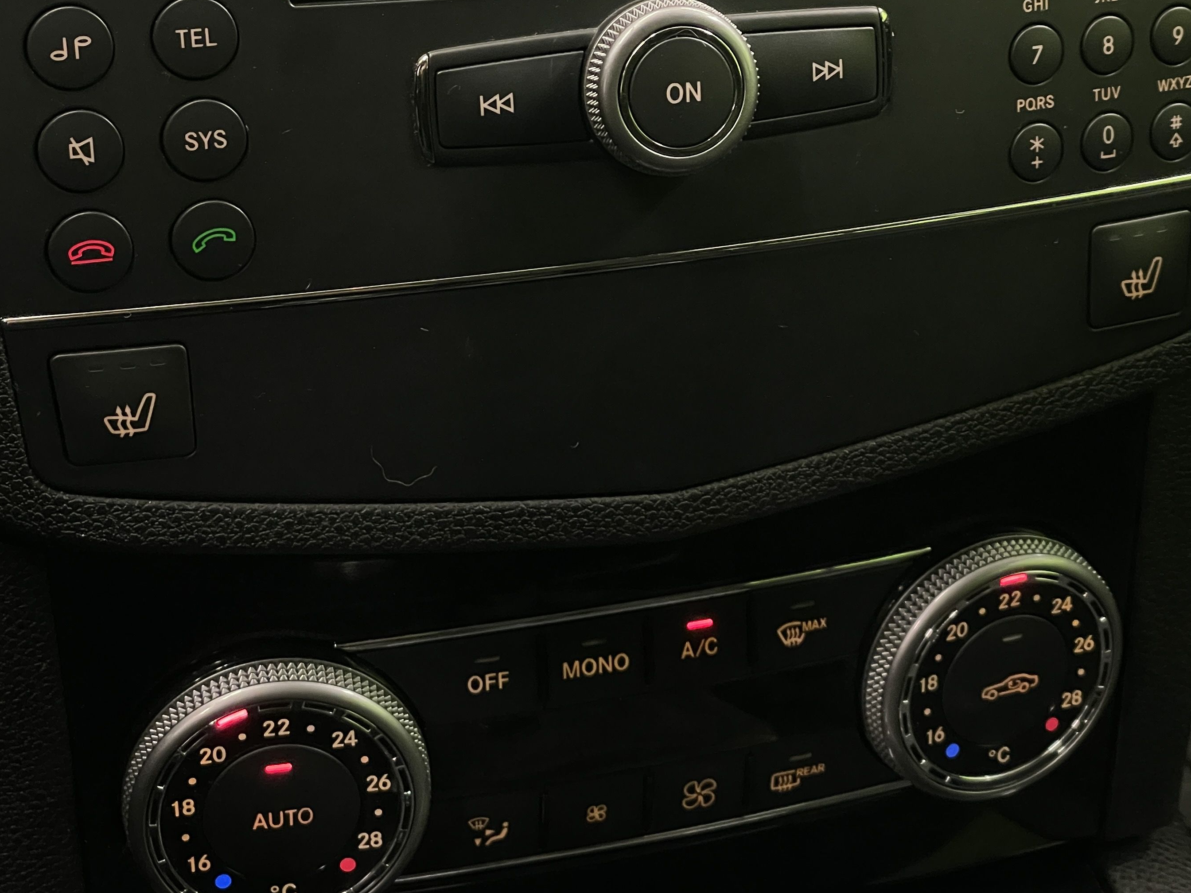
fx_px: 2684
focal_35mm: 78
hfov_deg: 25.0
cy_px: 283
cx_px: 600
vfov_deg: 18.8
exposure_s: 1/50
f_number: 2
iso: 800
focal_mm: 6
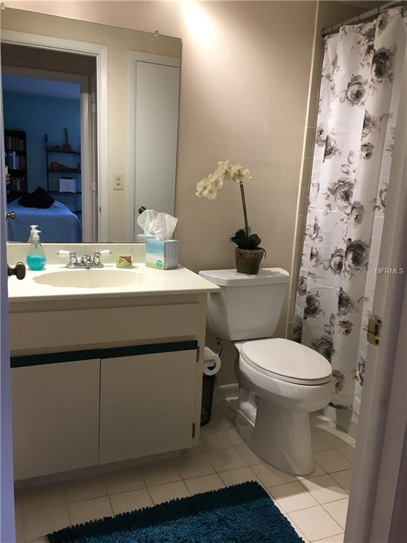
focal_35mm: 29
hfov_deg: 48.2
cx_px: 204
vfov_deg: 61.7
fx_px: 455
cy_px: 272
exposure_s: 1/30
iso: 50
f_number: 2.2
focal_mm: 4.15
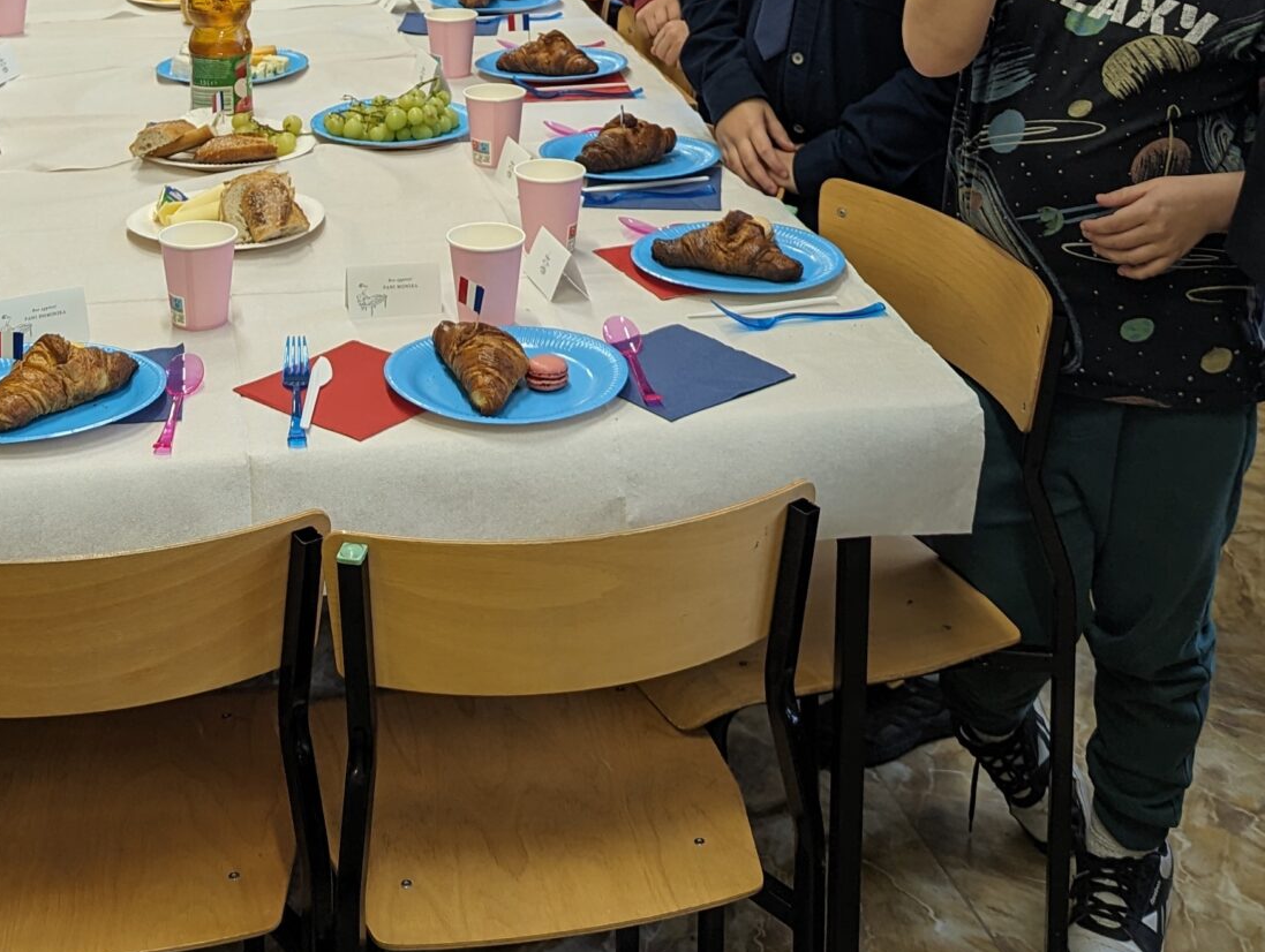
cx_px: 472
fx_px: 2049
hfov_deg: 34.1
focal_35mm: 56
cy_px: -135
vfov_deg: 24.2
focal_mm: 6.81
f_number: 1.85
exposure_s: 1/41.5
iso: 96
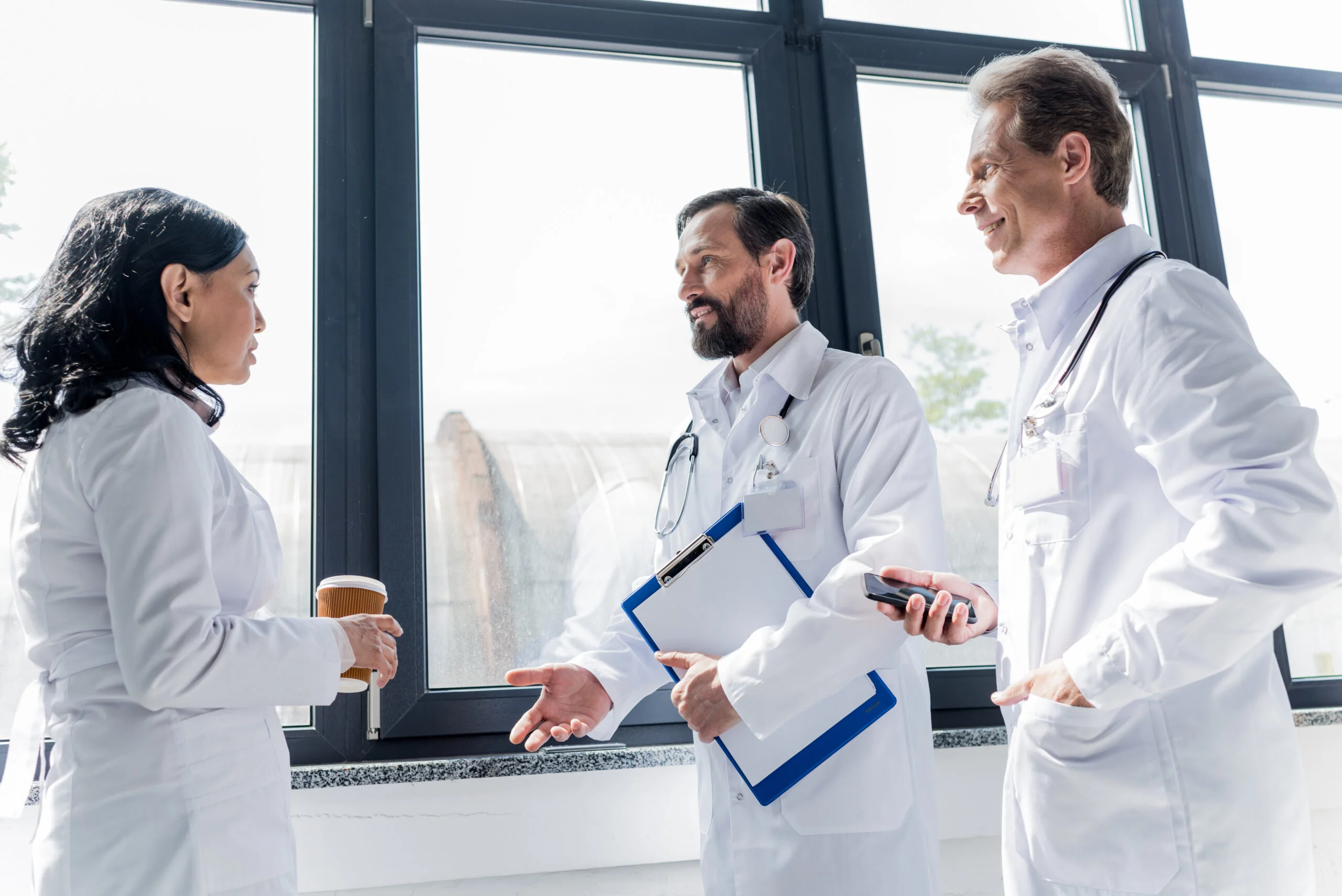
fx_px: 1305
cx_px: 671
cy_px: 448
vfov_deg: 37.9
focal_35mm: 35
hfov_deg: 54.4
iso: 125
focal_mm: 35
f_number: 4
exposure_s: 1/160
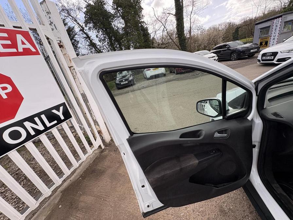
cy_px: 110
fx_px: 119
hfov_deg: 102.1
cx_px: 146
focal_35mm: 14
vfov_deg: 85.7
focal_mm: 2.22
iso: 40
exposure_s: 1/321
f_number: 2.2
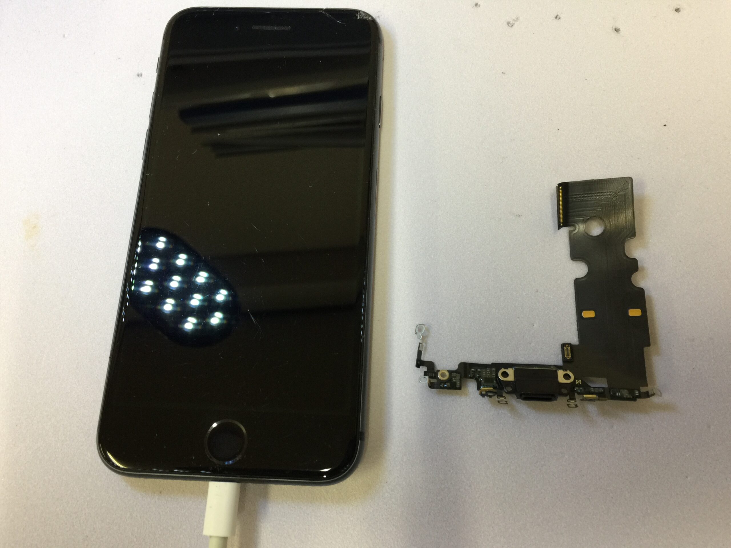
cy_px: 274
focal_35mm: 29
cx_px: 366
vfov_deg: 48.2
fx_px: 612
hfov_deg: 61.7
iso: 50
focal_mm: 4.15
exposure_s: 1/33
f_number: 2.2
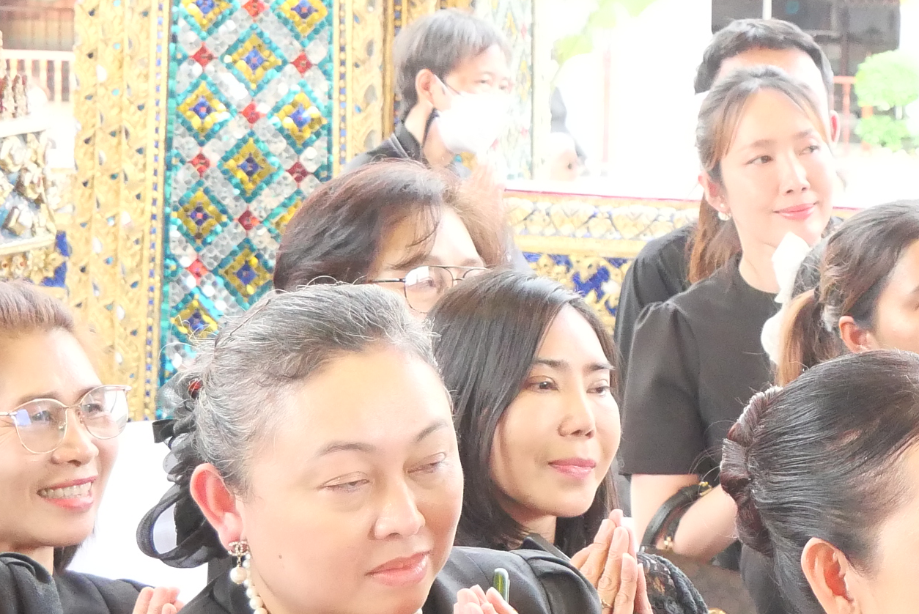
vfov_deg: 9.1
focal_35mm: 151
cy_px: 269
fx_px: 3857
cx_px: 999
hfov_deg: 13.3
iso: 3200
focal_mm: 25
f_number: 4.5
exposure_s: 1/200
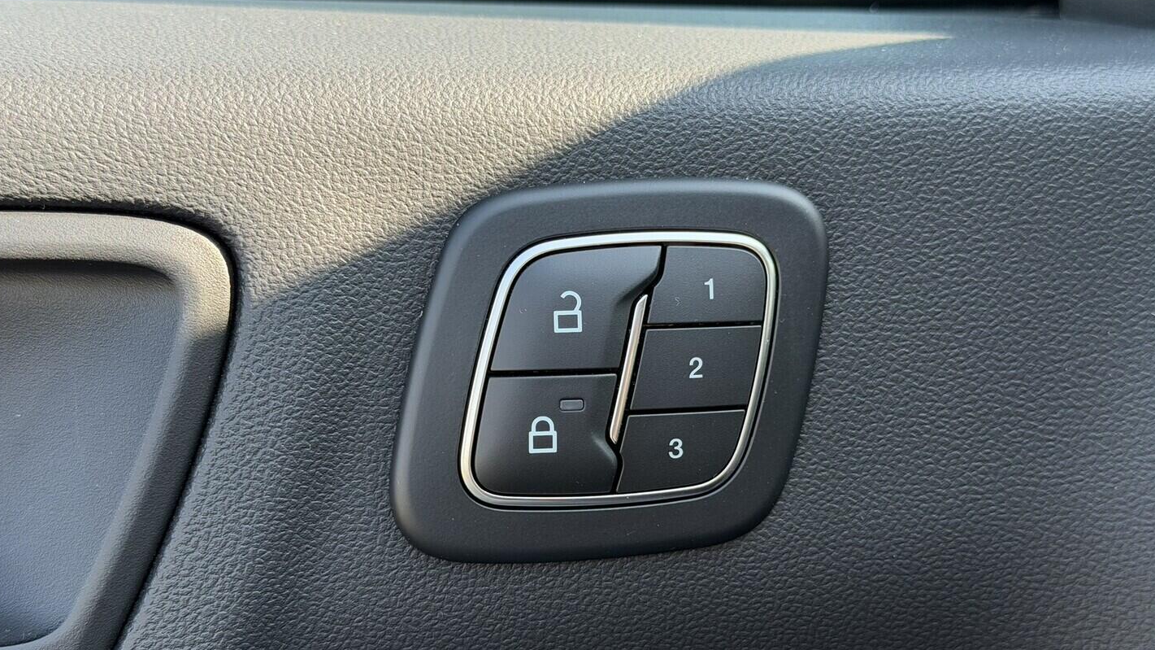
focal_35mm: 53
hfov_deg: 39.2
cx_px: 579
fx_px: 1623
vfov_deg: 22.6
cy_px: 388
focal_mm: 6.76
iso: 64
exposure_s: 1/242
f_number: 1.78
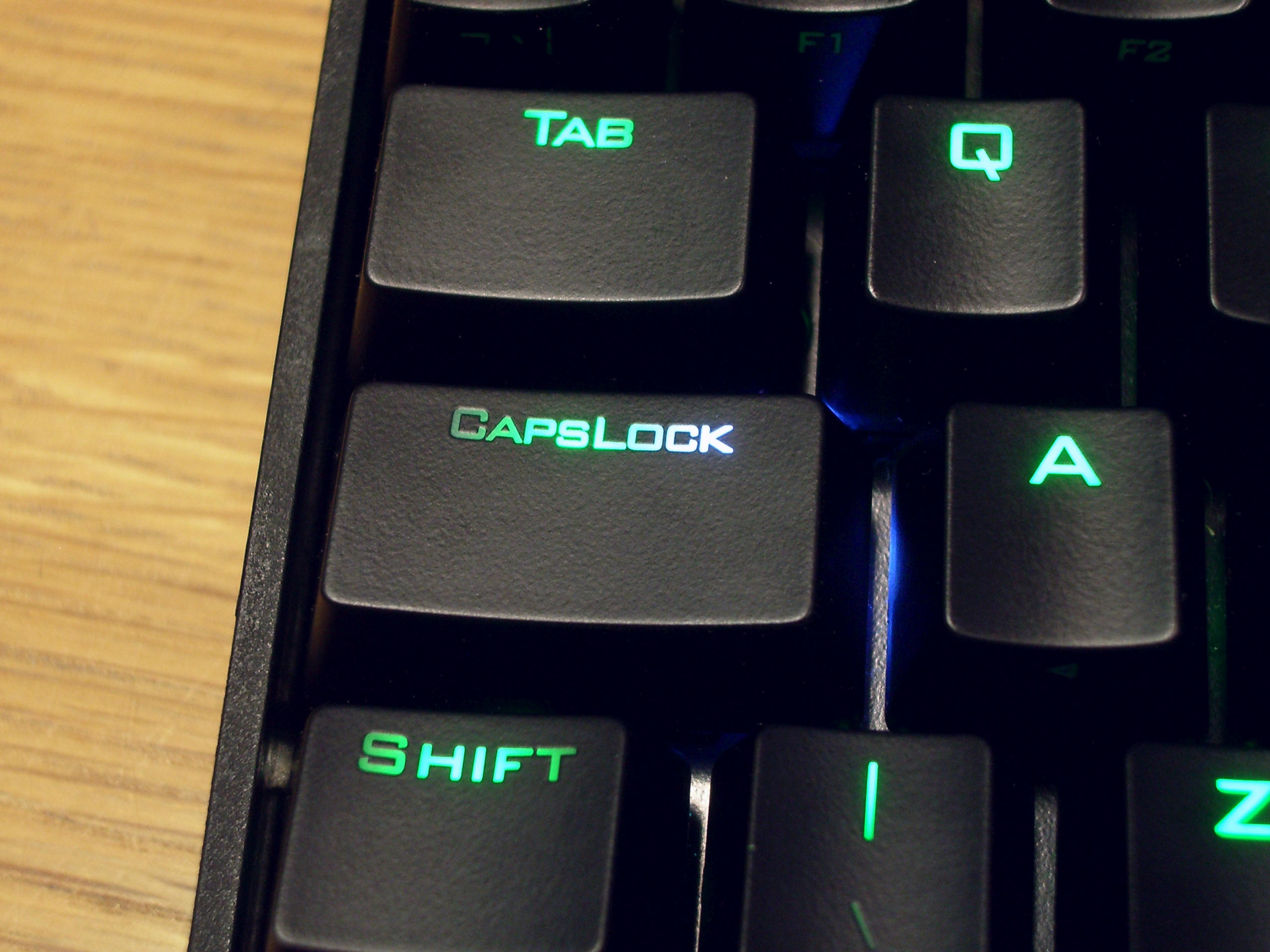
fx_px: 2275
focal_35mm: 62
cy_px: 476
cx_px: 635
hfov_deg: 31.2
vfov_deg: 23.7
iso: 200
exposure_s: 1/10
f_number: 3.5
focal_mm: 10.2
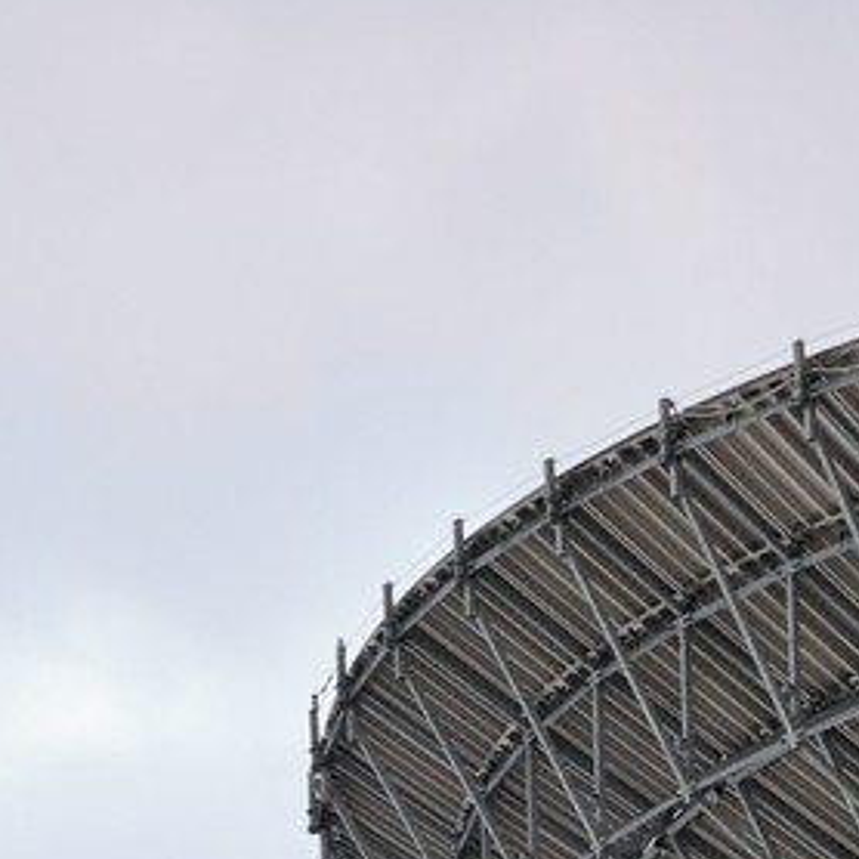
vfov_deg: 2.4
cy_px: 1288
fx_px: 20551
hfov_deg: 2.4
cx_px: 2460
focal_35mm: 732
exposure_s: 1/250
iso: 400
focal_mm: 150
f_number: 5.6
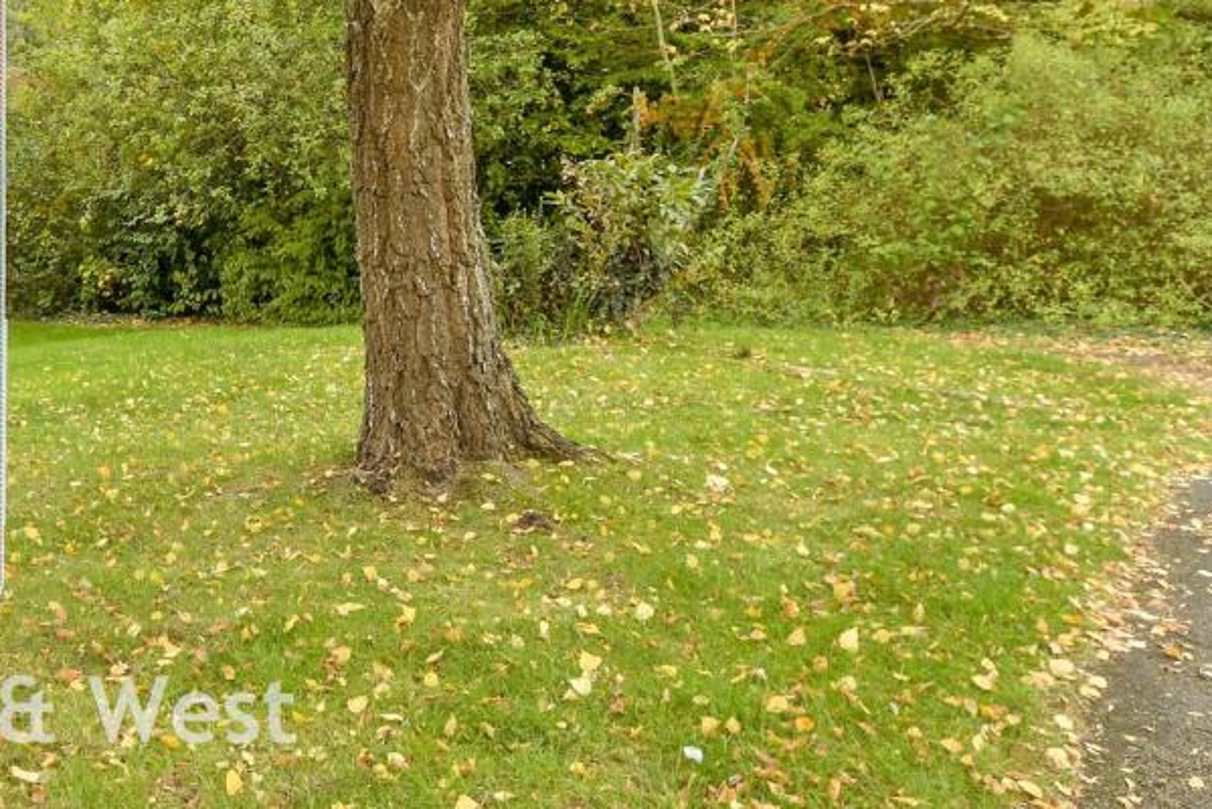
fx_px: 1381
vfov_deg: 32.3
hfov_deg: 45.5
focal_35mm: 41
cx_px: 283
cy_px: 238
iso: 160
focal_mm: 16
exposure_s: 1/15
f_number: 8
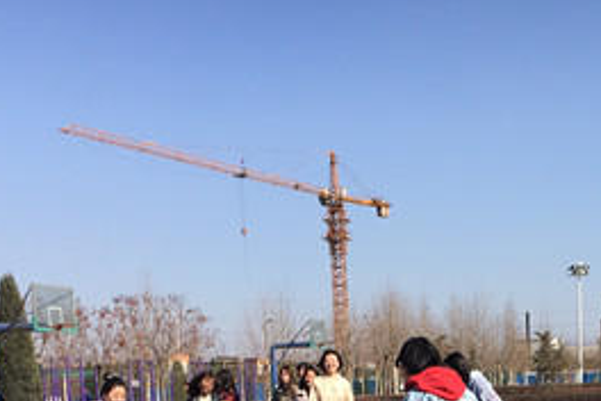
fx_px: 1219
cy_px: 529
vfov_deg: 17.5
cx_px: 462
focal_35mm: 73
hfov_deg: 27.3
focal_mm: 4.15
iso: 25
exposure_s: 1/1637
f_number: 2.2
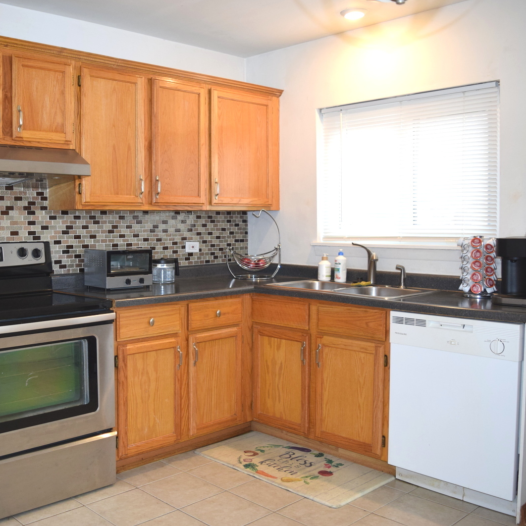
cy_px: 263
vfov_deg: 47.2
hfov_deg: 46.4
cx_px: 169
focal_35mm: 35
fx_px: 602
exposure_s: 1/60
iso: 800
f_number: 4
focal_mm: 18
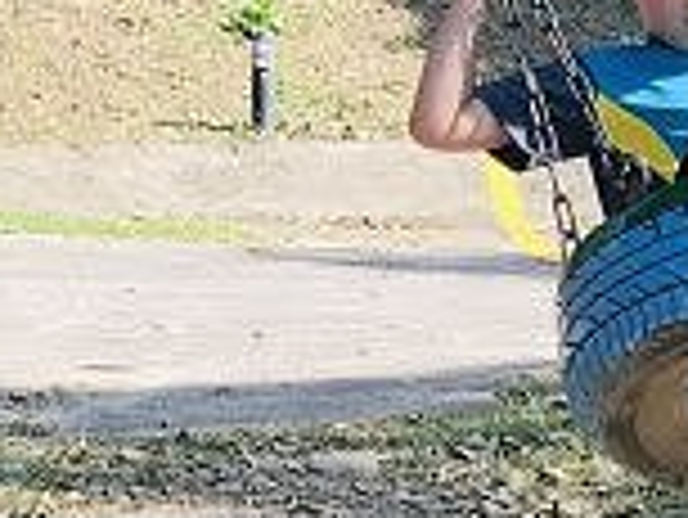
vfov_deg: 9.9
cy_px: -239
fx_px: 2904
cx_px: -477
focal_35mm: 146
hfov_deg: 12.5
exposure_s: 1/656
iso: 20
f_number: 1.8
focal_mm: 3.99
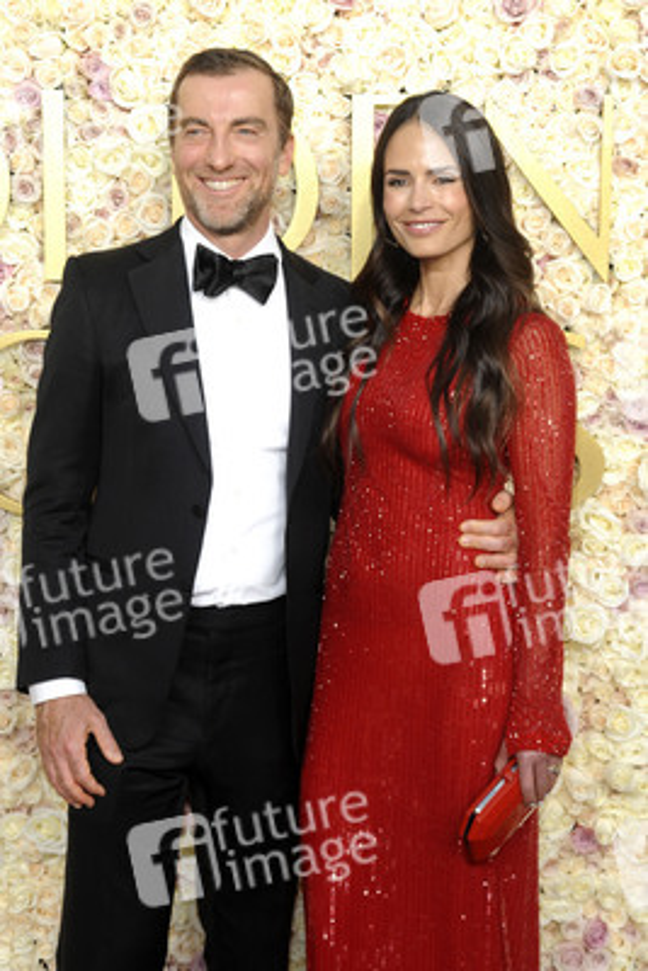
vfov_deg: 21.5
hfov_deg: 14.4
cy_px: 486
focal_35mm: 95
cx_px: 324
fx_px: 2563
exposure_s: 1/250
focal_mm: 95
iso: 1000
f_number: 13
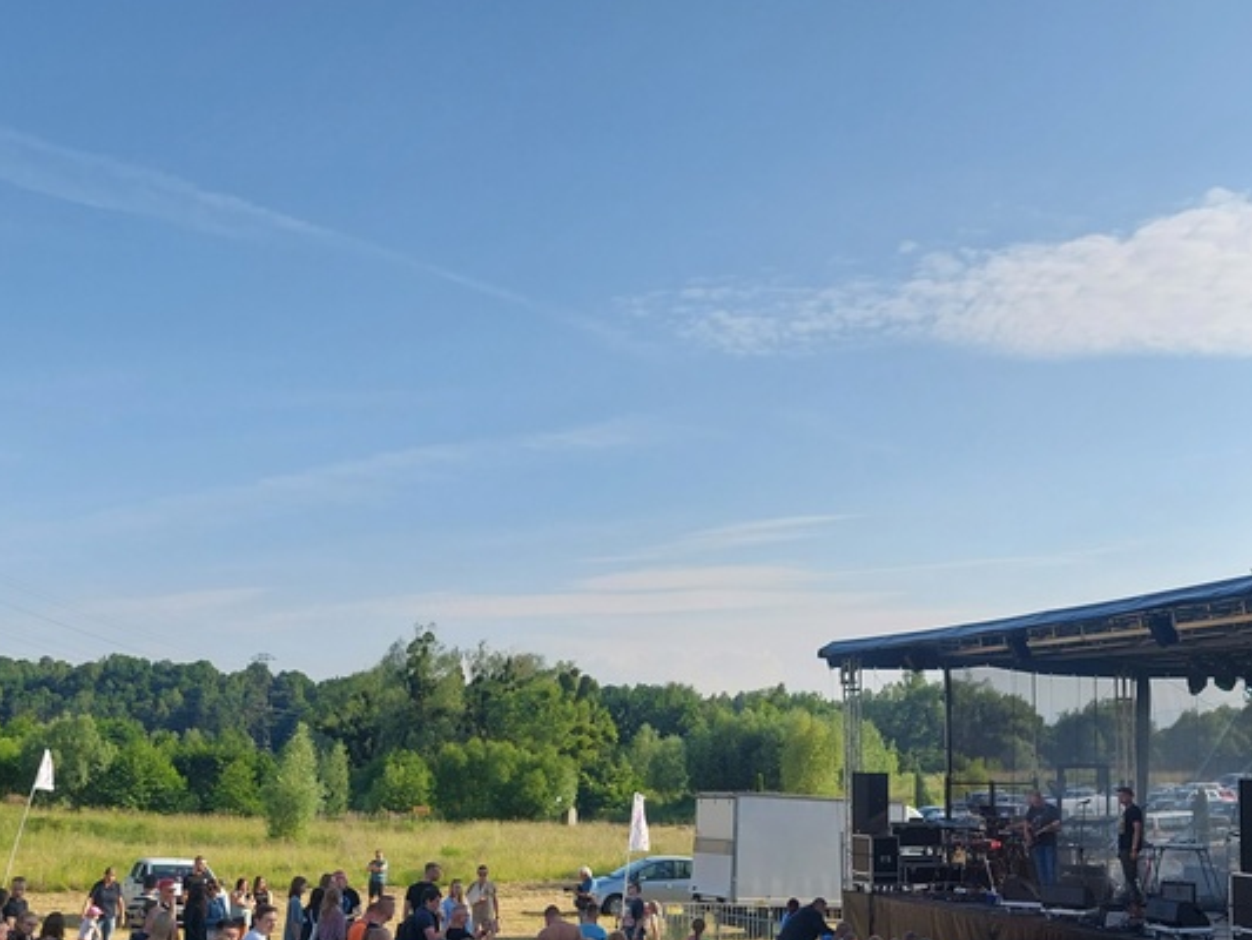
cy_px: 670
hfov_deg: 46.8
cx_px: 635
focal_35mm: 40
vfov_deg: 35.4
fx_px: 1447
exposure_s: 1/1253
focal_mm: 5.23
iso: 40
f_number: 1.8
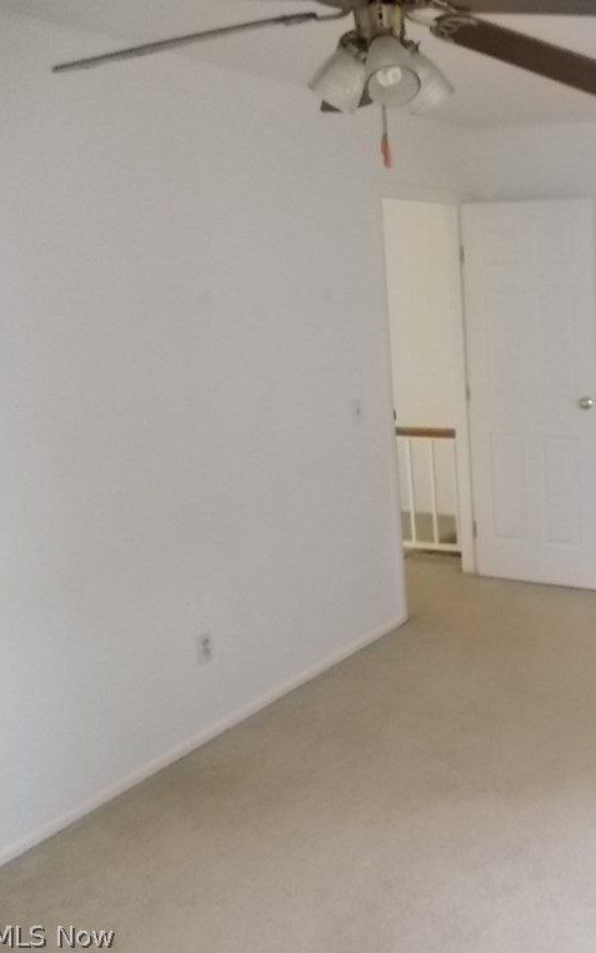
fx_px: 961
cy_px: 477
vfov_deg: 52.7
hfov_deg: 31.3
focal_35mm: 37
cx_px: 623
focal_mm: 4.6
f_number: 3.2
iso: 500
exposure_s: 1/25
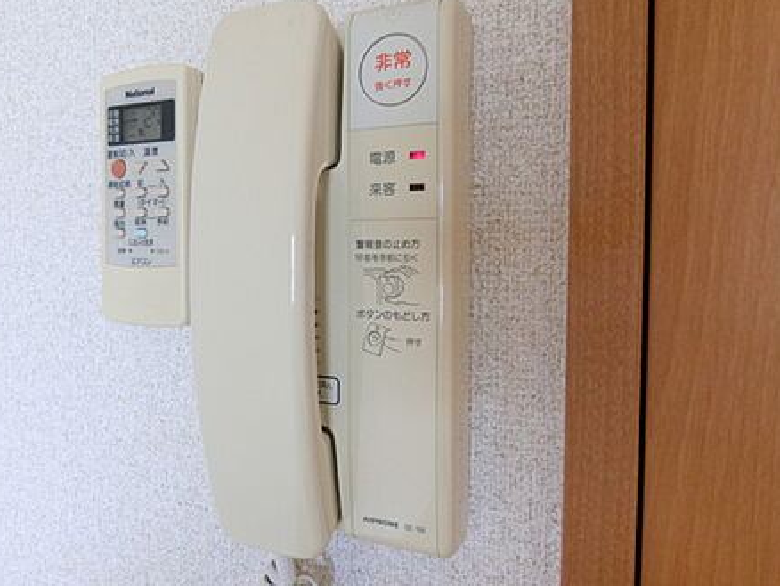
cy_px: 274
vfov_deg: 53.1
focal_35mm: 26
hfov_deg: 66.6
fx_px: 586
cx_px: 310
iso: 400
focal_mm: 4.06
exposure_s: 1/50
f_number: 2.7
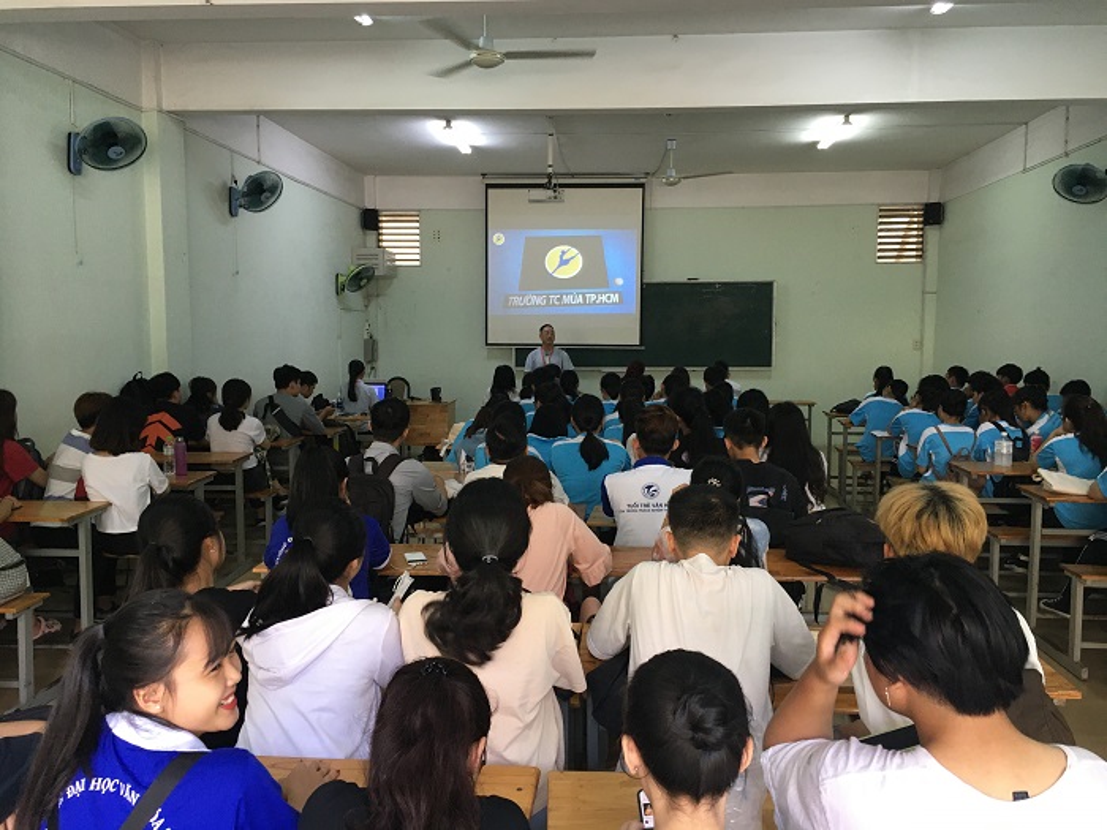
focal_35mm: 29
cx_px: 554
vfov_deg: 48.2
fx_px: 927
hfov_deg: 61.7
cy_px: 415
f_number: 2.2
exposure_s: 1/33
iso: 64
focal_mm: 4.15
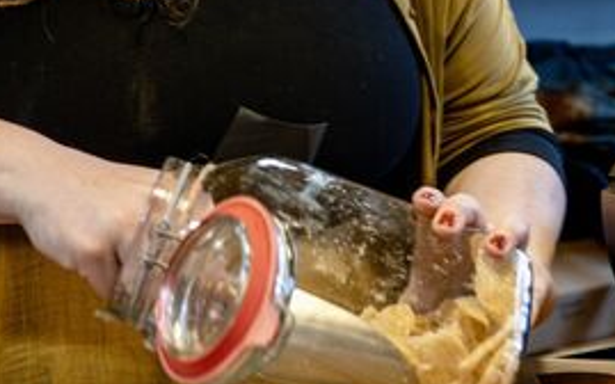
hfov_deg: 21.3
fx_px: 1625
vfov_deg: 13.1
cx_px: 425
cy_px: -79
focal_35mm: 97
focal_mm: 32
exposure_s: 1/80
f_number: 3.2
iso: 320
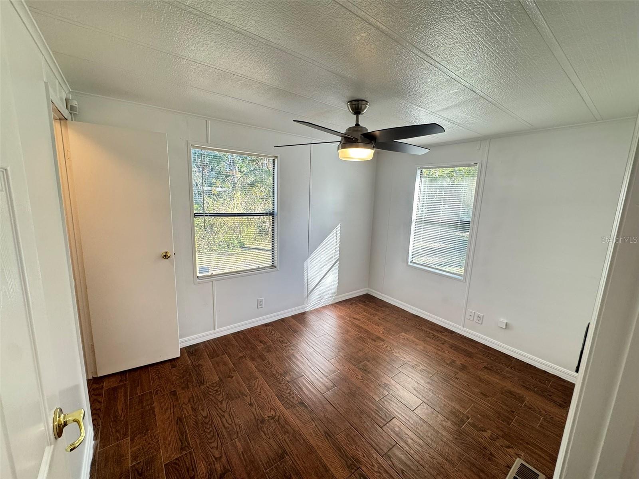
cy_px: 240
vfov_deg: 85.7
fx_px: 258
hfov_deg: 102.1
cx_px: 320
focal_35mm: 14
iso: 200
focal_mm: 2.22
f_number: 2.2
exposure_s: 1/120
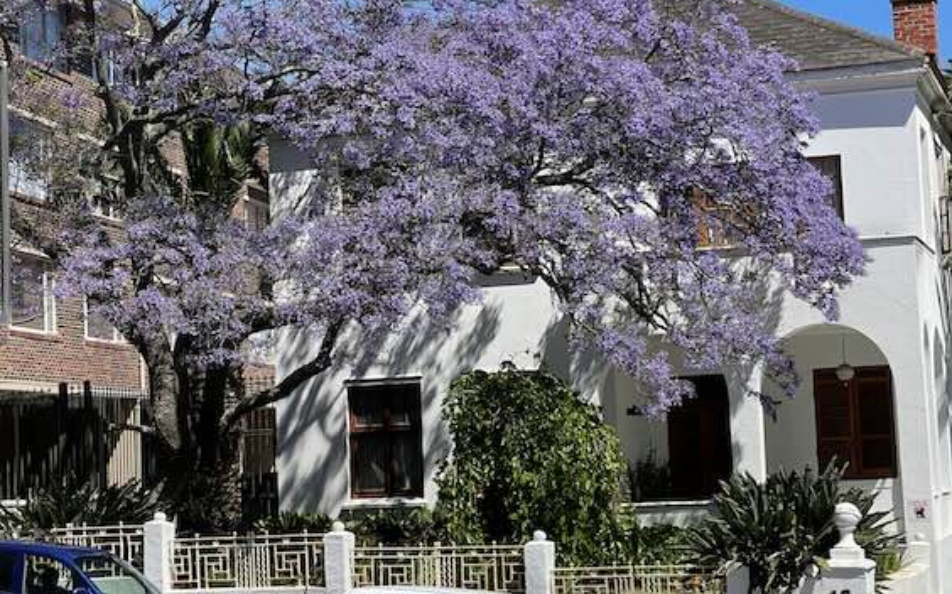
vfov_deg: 14.3
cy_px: 260
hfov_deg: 22.8
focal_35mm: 91
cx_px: 477
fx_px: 2360
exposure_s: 1/1130
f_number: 2.2
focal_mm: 7.5
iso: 20
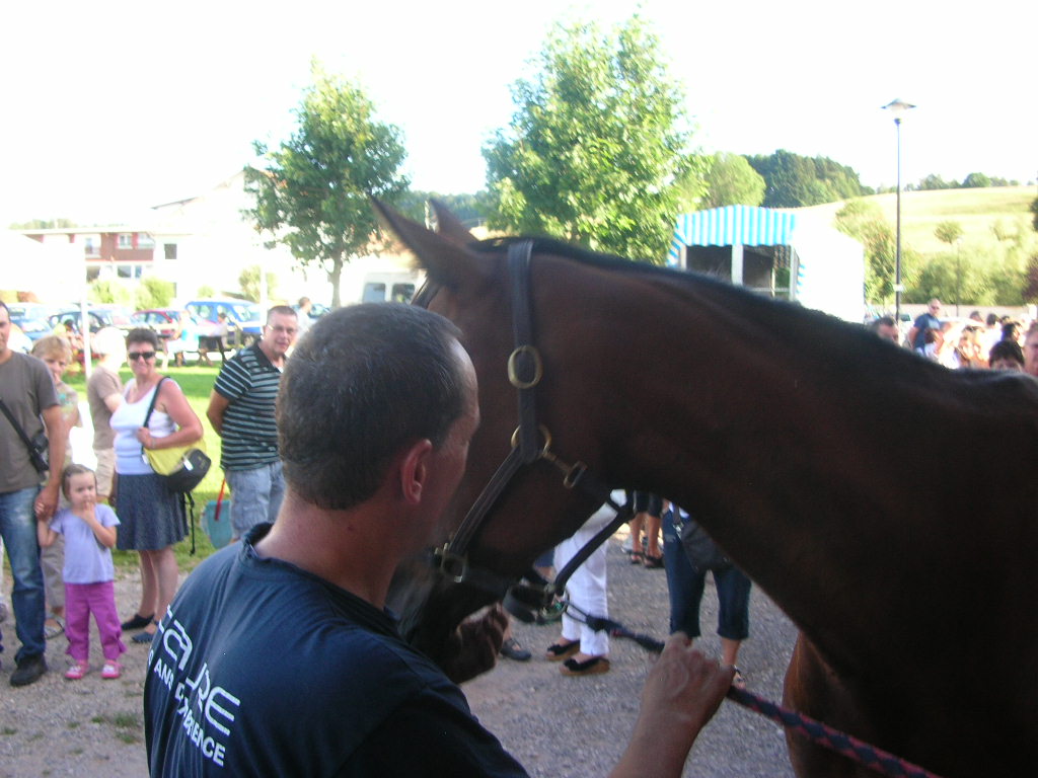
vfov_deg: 40.7
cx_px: 519
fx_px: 1050
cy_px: 389
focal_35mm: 35
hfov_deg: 52.6
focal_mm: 5.8
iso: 50
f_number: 2.8
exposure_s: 1/82.3
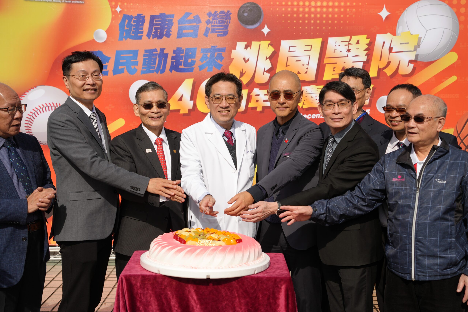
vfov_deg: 25.1
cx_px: 234
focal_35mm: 54
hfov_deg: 36.9
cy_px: 156
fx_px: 702
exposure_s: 1/1250
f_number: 5
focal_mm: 54
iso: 100
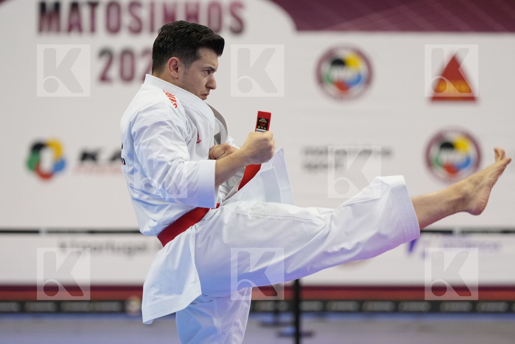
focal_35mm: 217
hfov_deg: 9.5
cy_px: 172
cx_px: 258
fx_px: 3104
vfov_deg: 6.3
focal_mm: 145
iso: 2500
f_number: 2.8
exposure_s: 1/1000
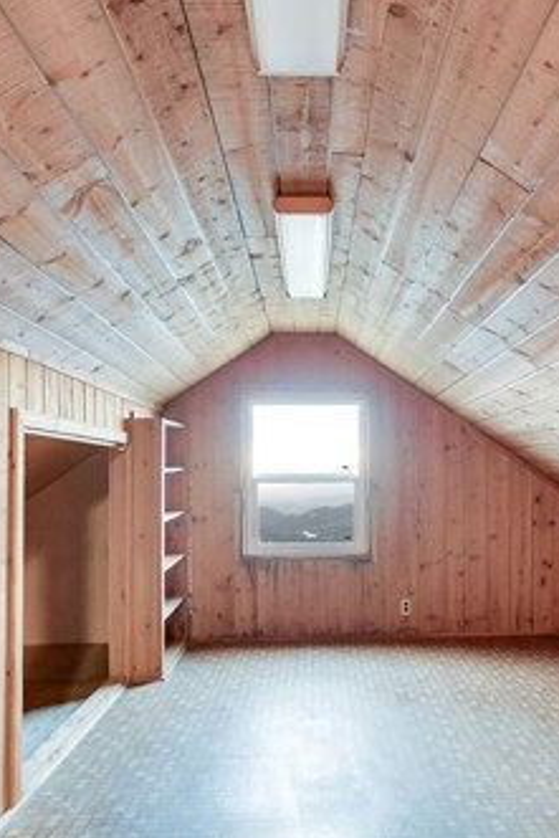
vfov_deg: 63.4
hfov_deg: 44.3
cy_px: 477
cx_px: 374
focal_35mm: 29
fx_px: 675
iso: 800
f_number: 3.5
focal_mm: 10
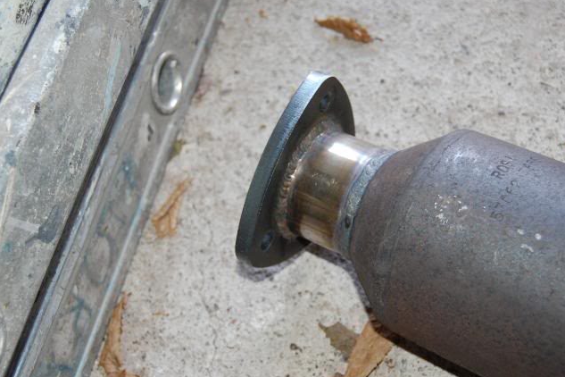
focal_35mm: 53
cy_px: 189
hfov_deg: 37.5
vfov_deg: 25.5
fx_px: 832
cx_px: 270
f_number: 4.2
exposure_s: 1/60
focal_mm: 28
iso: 400
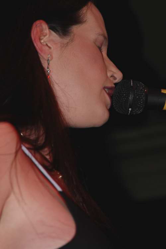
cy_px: 124
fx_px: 1247
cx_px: 83
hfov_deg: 7.6
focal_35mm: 180
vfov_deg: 11.4
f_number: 6.3
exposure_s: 1/40
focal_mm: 120
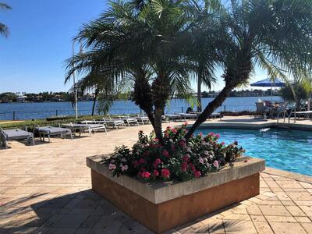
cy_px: 117
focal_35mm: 28
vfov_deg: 49.7
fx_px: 252
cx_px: 156
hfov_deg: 63.4
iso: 20
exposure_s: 1/1946
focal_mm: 3.99
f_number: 1.8
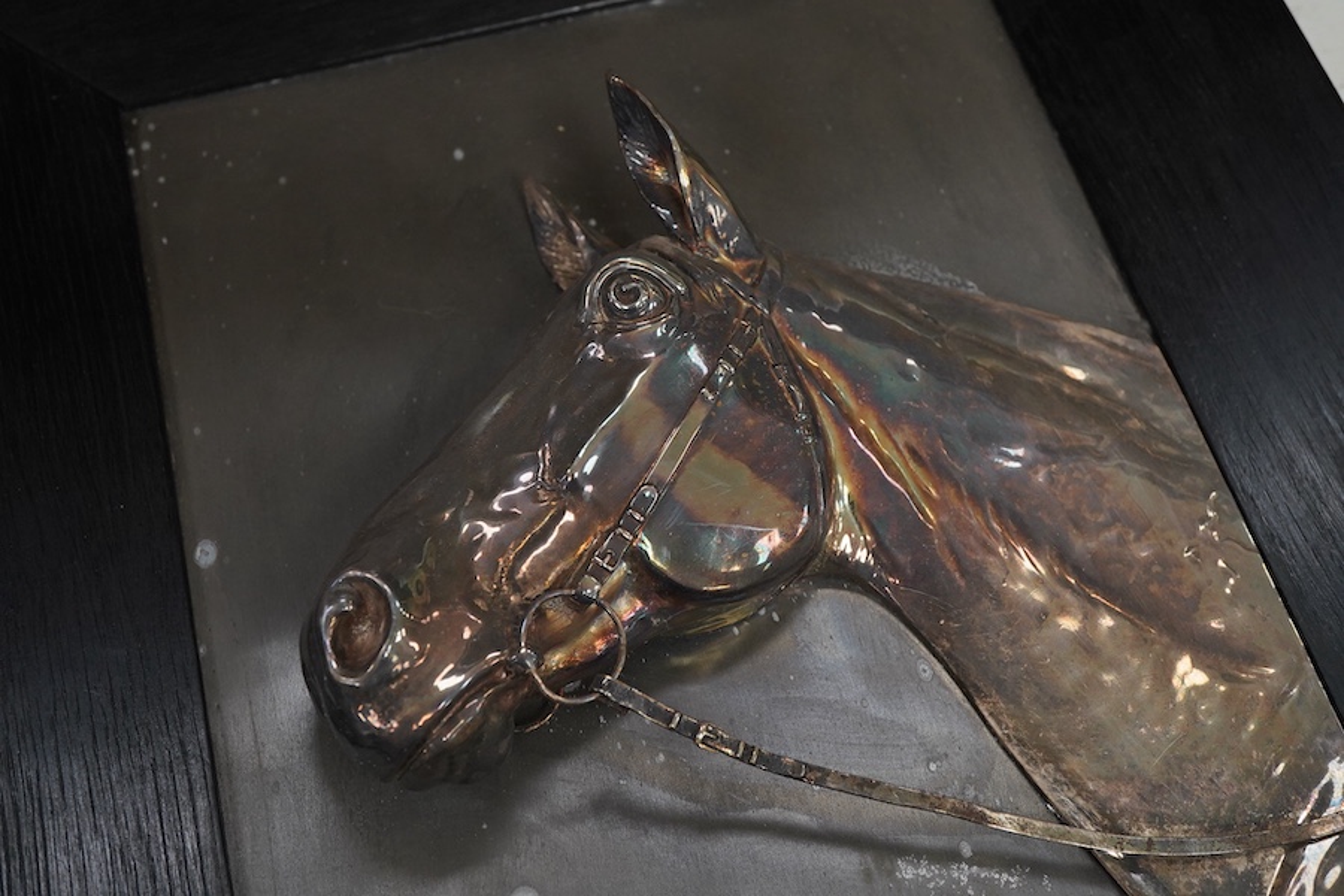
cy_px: 448
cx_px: 672
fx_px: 1680
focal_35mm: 45
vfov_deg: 29.9
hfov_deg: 43.6
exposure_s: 1/125
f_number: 9
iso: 1250
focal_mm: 30
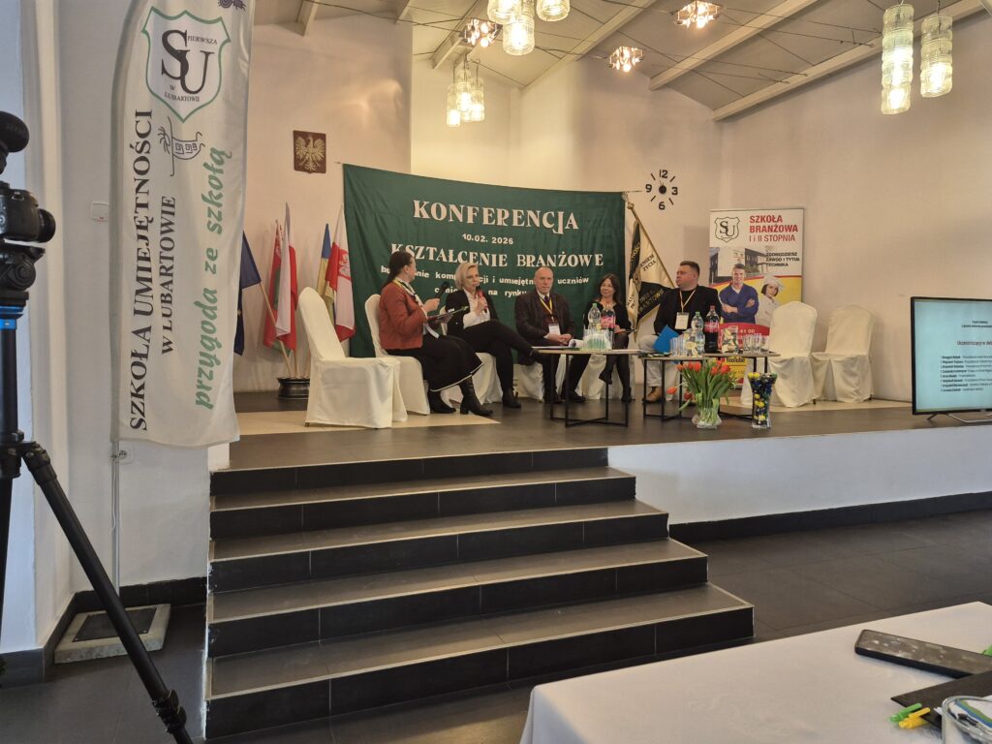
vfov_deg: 58.9
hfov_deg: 73.9
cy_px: 372
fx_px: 659
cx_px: 496
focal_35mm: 23
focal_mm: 5.4
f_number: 1.8
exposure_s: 1/100
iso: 250
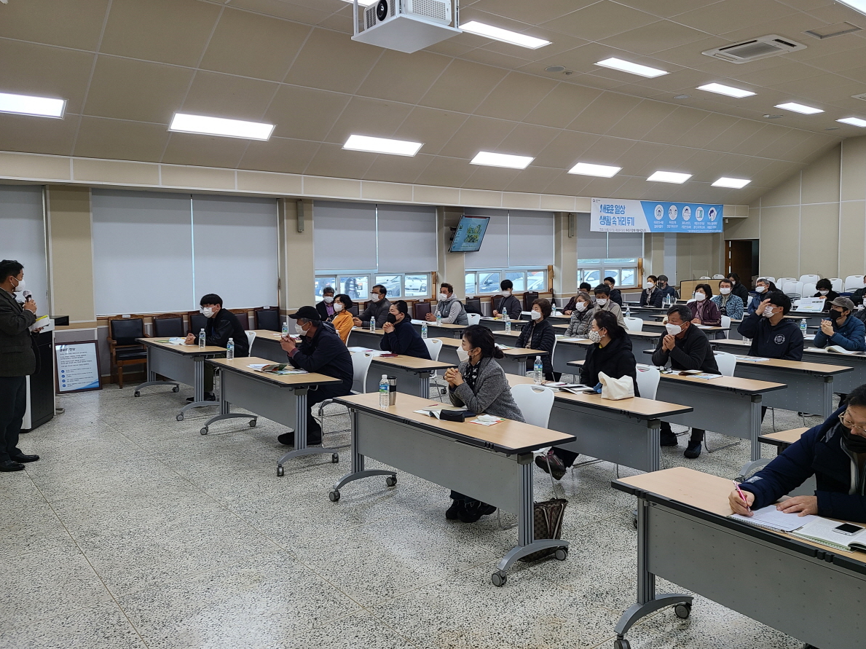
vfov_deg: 49.7
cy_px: 302
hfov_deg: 63.4
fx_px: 700
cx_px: 448
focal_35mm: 28
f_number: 1.8
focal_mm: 5.4
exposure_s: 1/59
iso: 50
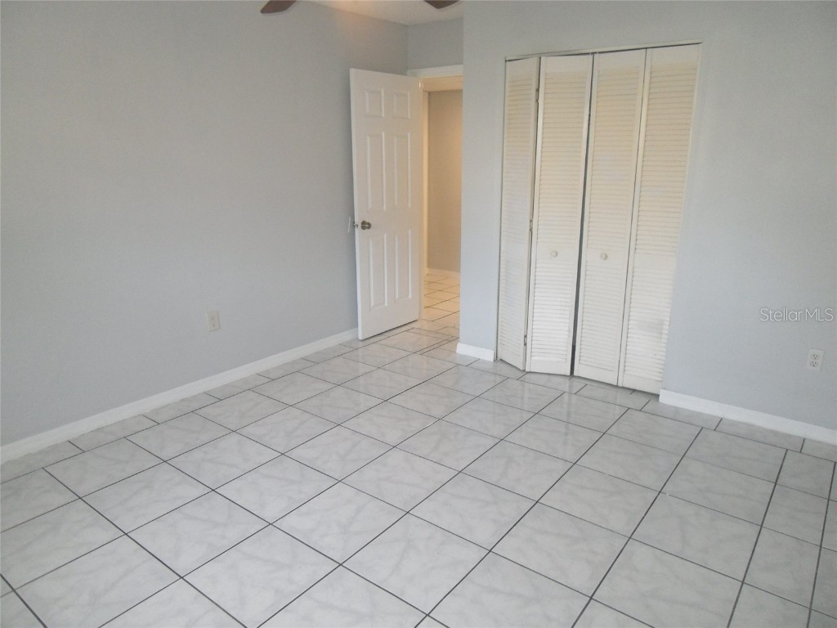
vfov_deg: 56.8
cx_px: 418
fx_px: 580
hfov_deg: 71.6
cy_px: 314
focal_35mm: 24
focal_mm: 4.3
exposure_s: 1/45
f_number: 2.8
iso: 240
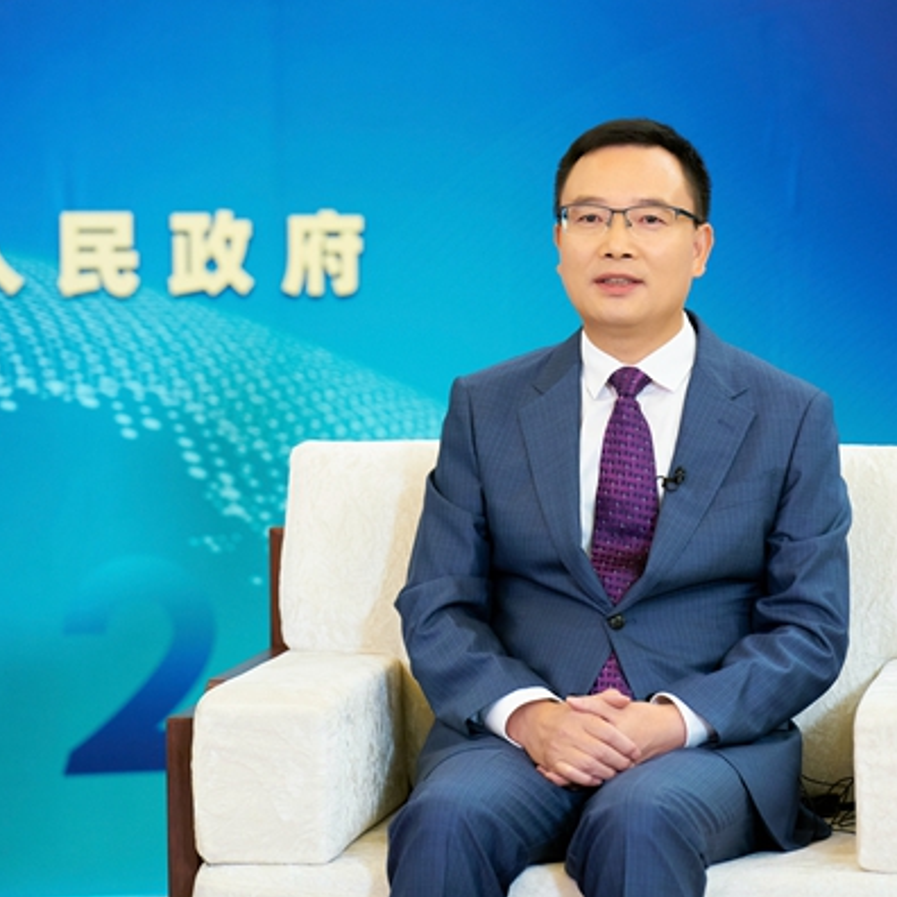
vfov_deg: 10.5
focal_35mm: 166
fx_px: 4867
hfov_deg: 10.5
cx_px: 603
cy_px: 446
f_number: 3.5
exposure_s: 1/100
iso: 1600
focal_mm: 129
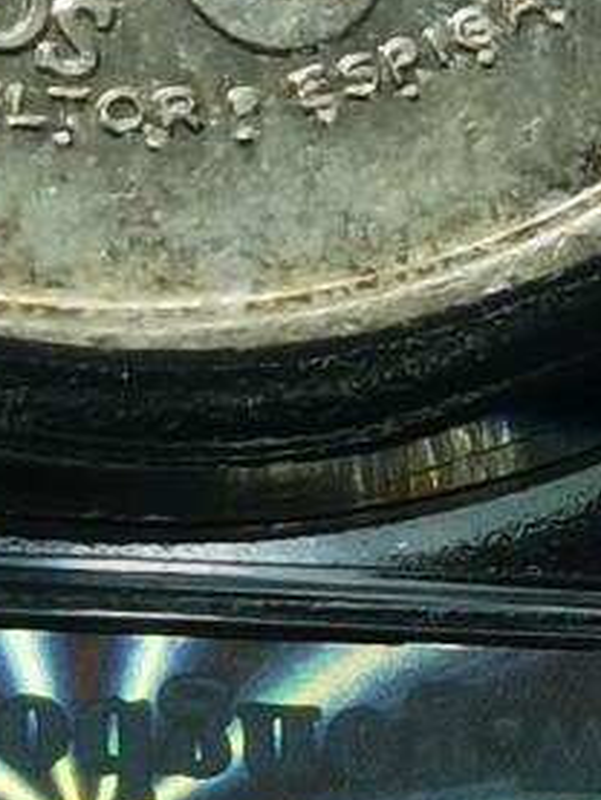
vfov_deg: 5.3
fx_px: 8559
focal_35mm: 370
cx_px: 153
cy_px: 110
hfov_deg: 4.0
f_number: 1.9
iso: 50
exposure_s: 1/145
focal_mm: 6.67
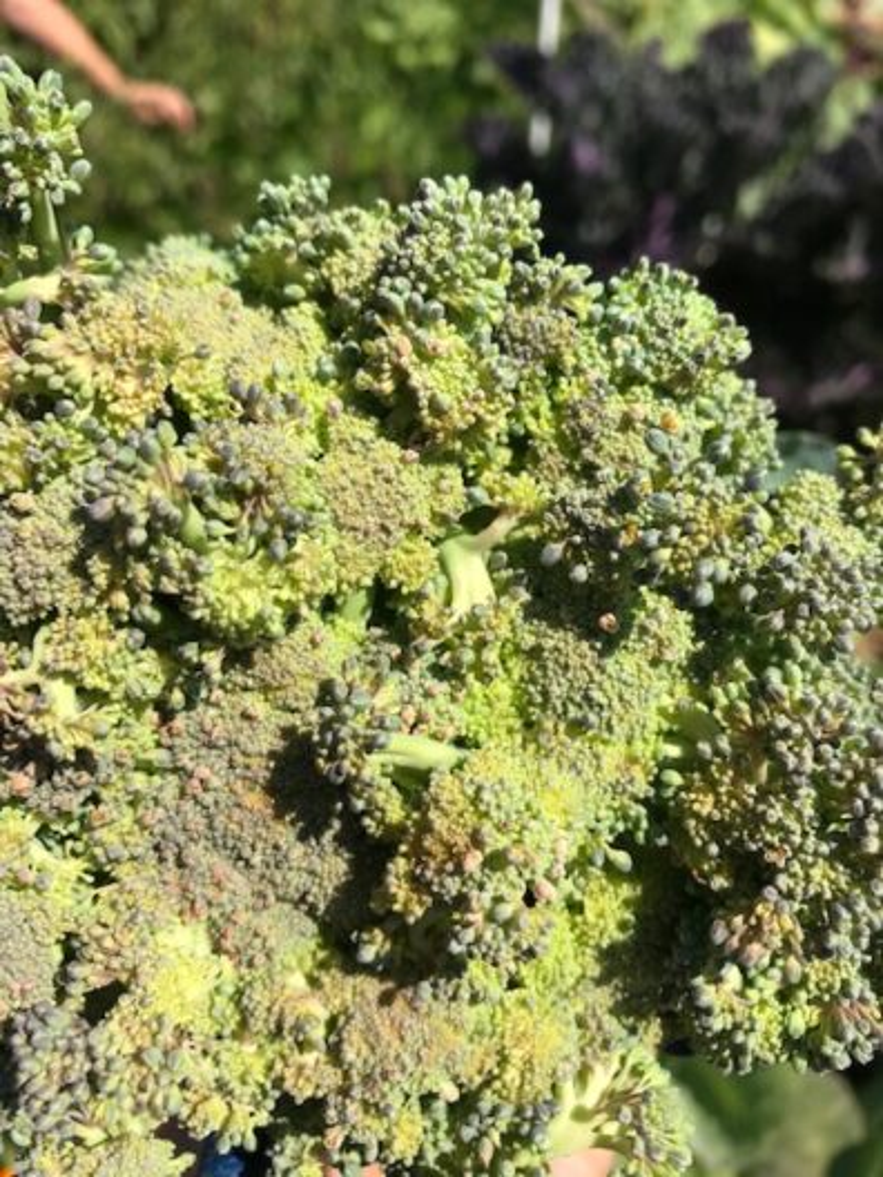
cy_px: 588
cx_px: 442
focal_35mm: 28
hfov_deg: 49.7
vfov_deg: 63.4
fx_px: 952
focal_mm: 3.99
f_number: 1.8
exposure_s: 1/2817
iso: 20
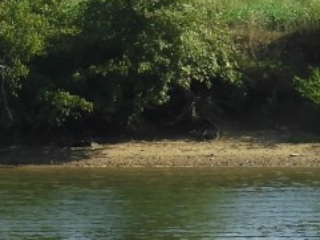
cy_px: -233
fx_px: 8287
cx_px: 418
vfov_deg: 1.7
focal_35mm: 896
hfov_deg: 2.2
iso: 100
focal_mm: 26.9
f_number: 5.2
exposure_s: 1/400
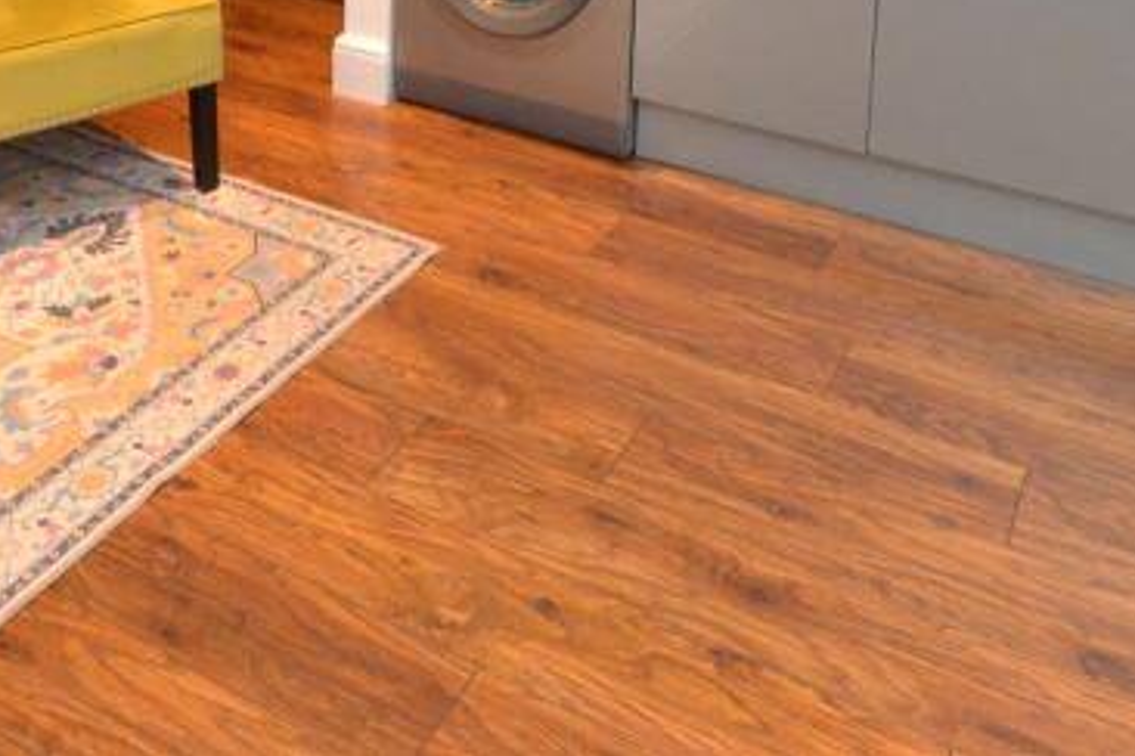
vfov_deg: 25.8
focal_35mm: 42
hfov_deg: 45.9
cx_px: 416
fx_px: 1324
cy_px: -299
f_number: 3.5
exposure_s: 1/60
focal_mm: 10
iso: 1600
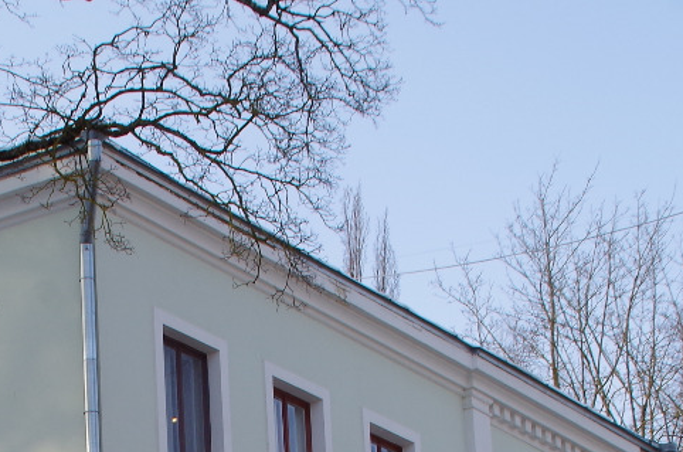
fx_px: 2688
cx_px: 150
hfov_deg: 14.4
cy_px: 754
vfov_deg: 9.3
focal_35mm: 142
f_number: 11
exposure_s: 1/125
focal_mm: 28
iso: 160
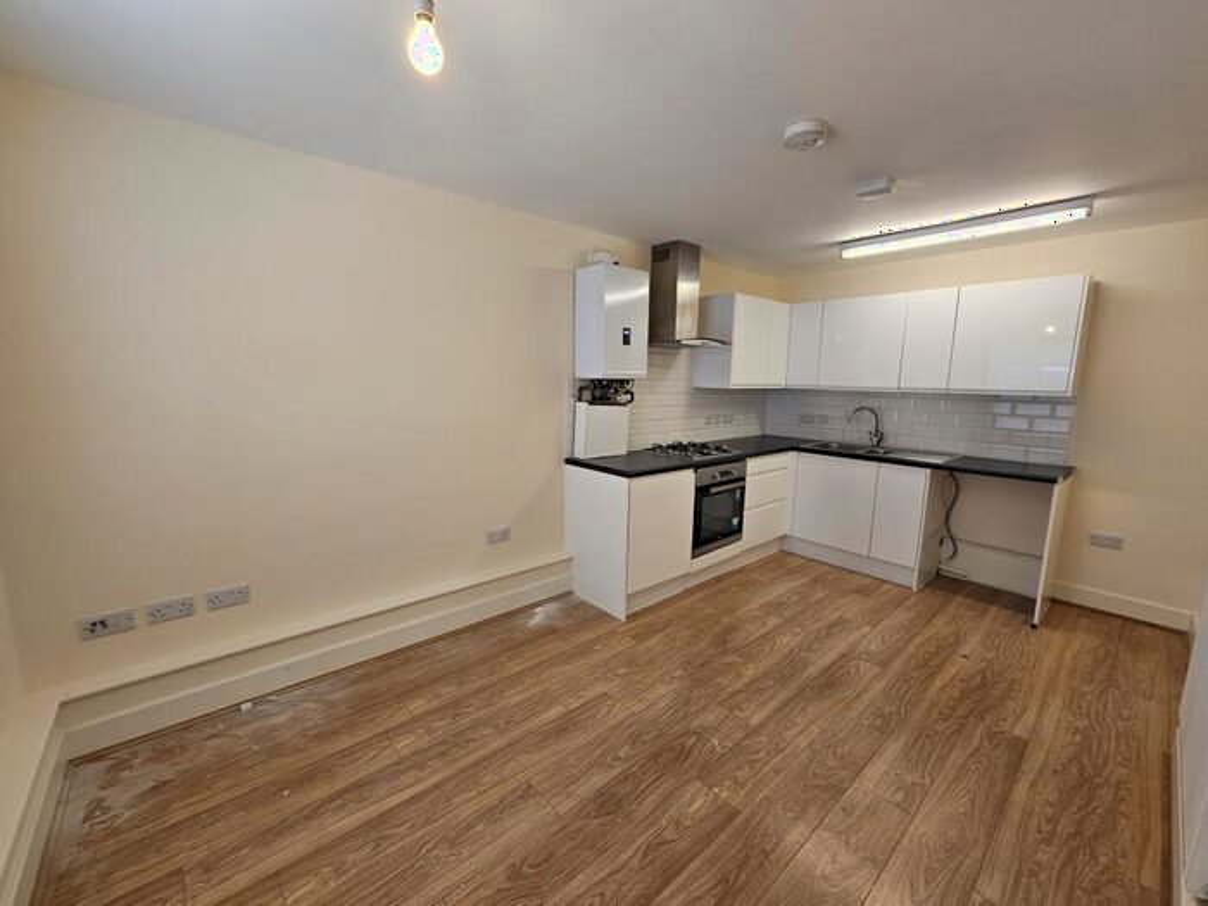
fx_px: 454
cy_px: 453
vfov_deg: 89.9
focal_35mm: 13
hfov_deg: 106.2
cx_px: 604
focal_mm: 2.2
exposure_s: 1/50
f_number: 2.2
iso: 80
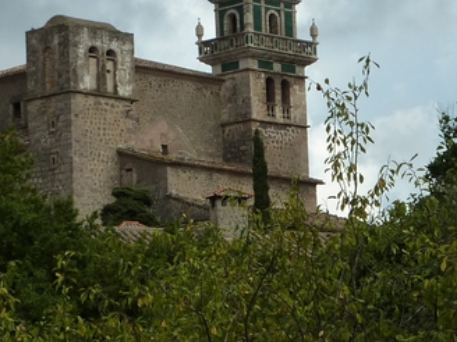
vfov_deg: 7.2
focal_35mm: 205
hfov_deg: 9.7
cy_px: 64
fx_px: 2706
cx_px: 244
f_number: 5
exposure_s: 1/500
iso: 125
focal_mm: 12.8
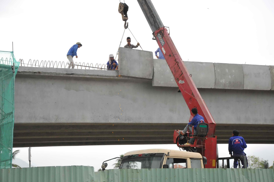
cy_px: 91
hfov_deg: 23.4
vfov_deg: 15.7
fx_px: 661
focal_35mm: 87
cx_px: 137
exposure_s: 1/250
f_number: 5.6
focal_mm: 58
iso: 800
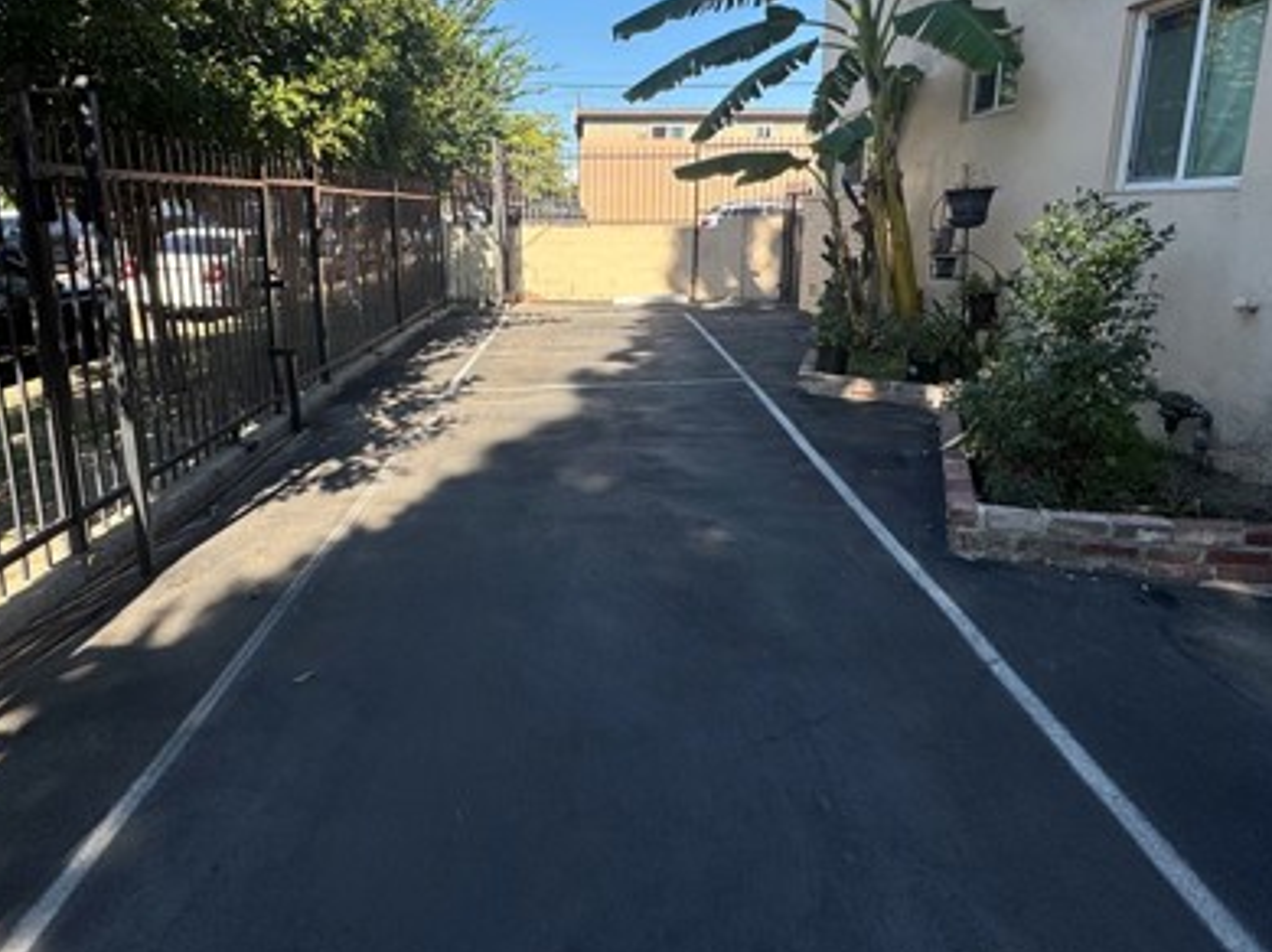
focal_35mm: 23
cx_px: 581
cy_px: 398
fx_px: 845
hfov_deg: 73.8
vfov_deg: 58.5
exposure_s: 1/734
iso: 40
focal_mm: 2.22
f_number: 2.2
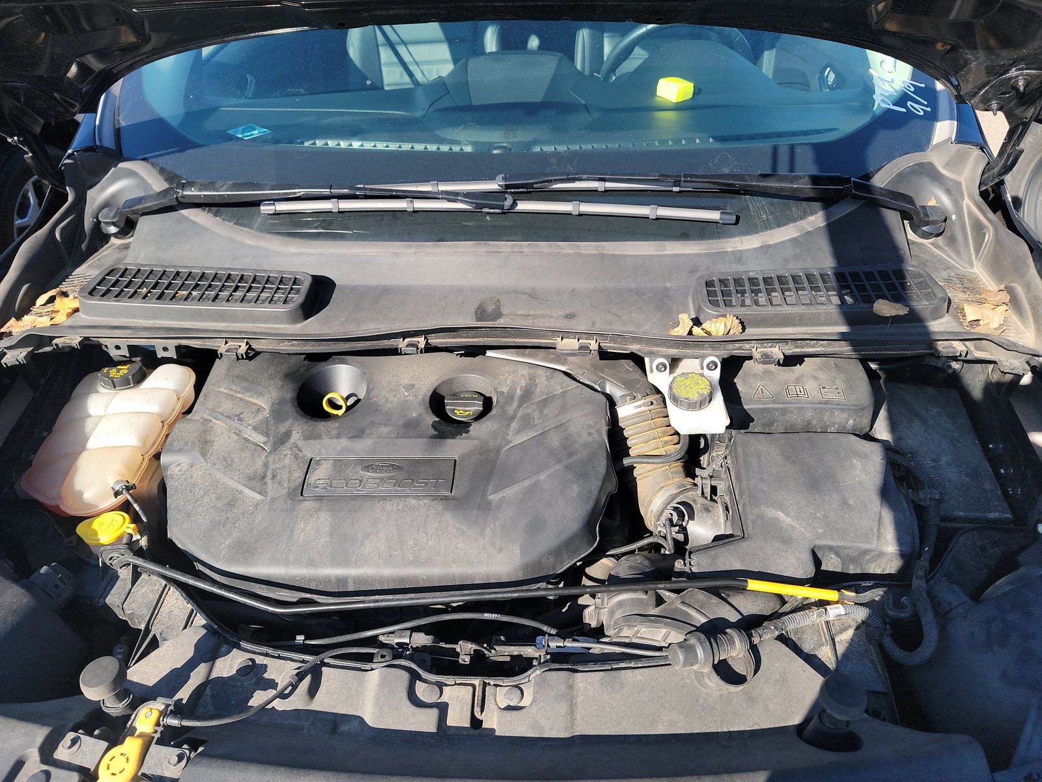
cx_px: 521
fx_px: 722
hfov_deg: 71.6
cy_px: 391
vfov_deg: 56.8
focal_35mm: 24
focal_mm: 6.7
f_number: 1.8
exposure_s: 1/255
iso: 50
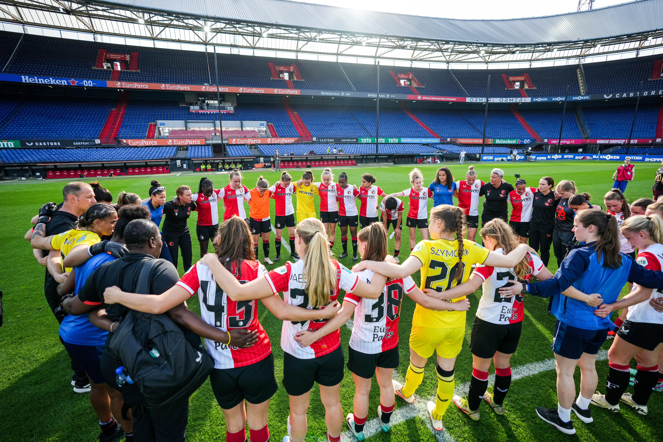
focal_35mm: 16
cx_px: 332
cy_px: 221
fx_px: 295
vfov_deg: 73.7
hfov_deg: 96.7
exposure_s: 1/1600
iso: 250
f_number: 2.8
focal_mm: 16
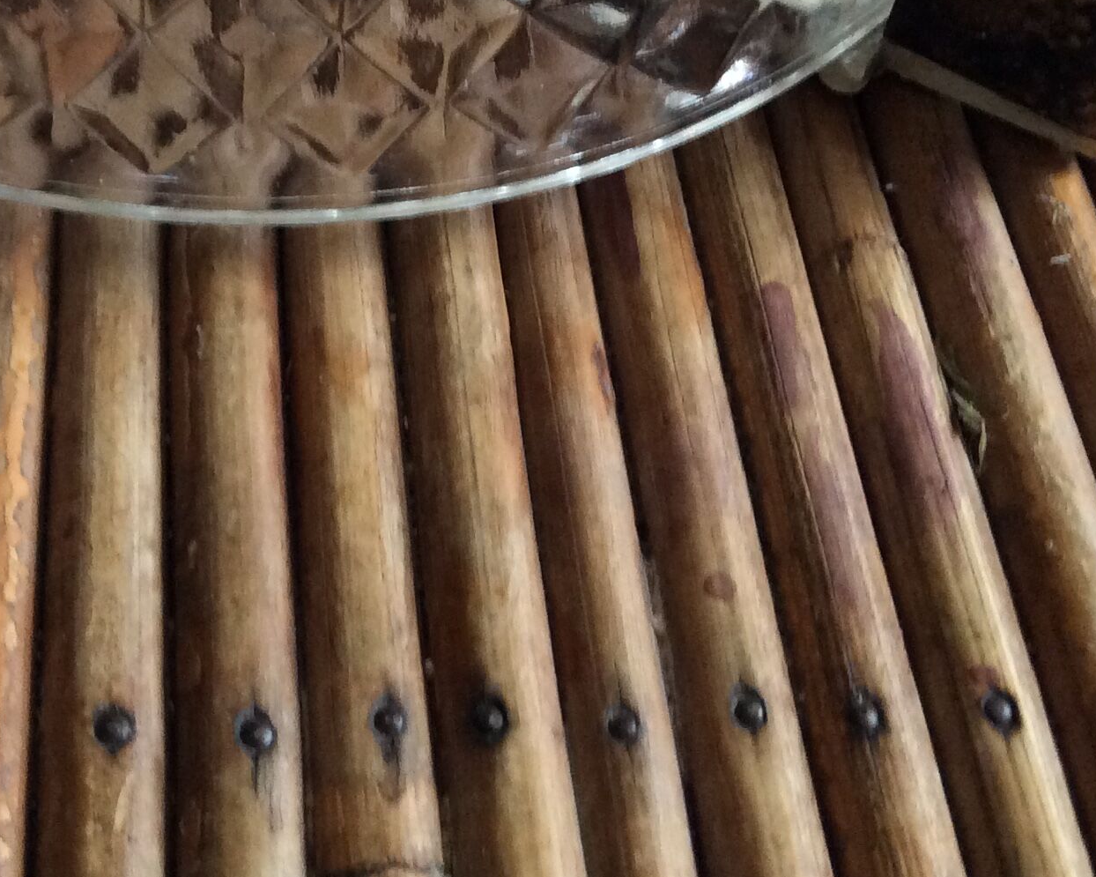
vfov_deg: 23.1
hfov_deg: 28.9
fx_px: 2108
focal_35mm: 65
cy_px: 171
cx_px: 330
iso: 160
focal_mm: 3.3
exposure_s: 1/25
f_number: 2.4
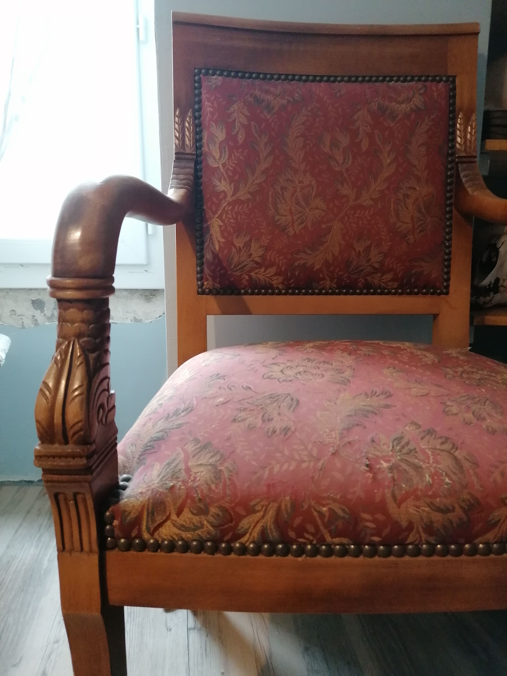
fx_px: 527
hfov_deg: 51.4
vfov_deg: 65.3
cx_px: 254
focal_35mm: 27
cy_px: 338
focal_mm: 4.75
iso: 640
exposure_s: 1/20
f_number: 1.8
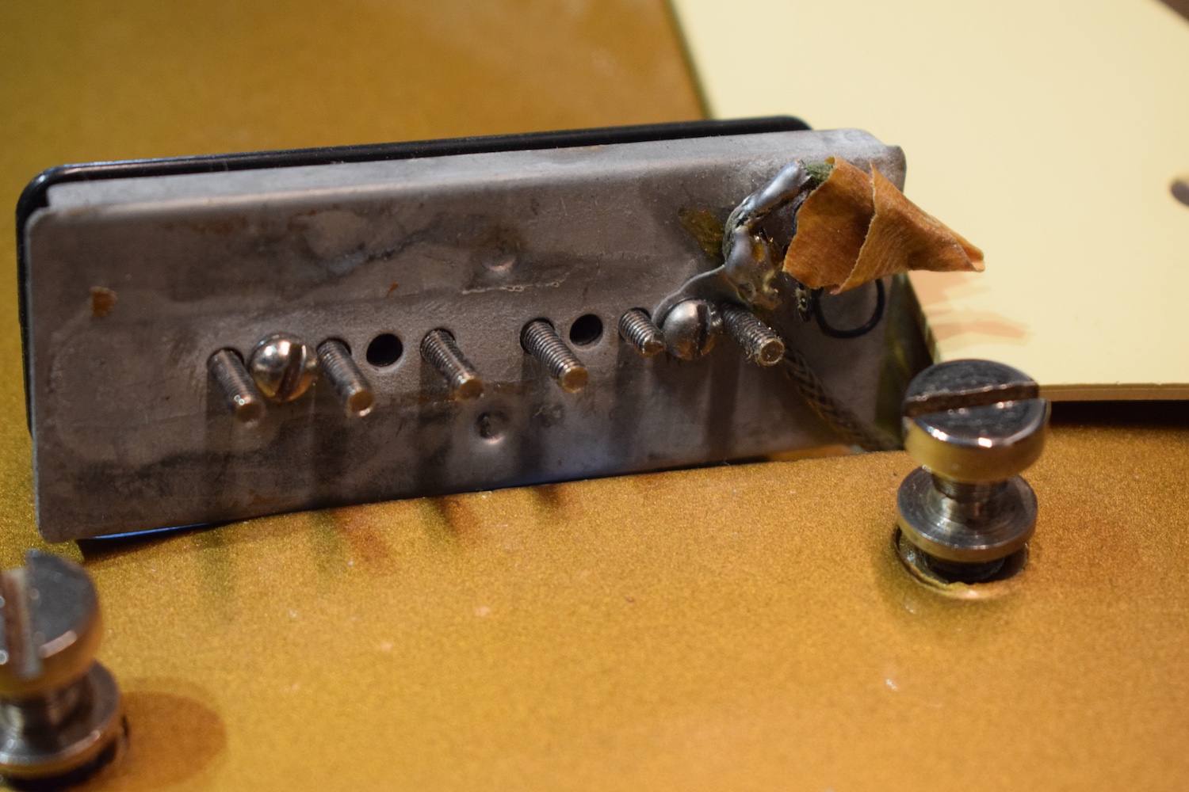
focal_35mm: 72
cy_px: 396
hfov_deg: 28.1
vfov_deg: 18.9
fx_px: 2378
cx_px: 594
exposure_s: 1/125
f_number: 5.3
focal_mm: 48
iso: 2800
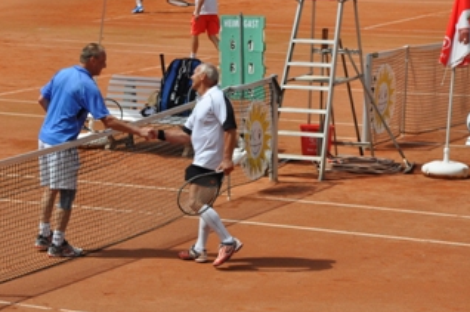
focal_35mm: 159
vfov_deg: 8.6
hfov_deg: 12.9
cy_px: 143
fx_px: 2069
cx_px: 154
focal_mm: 75
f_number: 10
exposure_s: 1/400
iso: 200
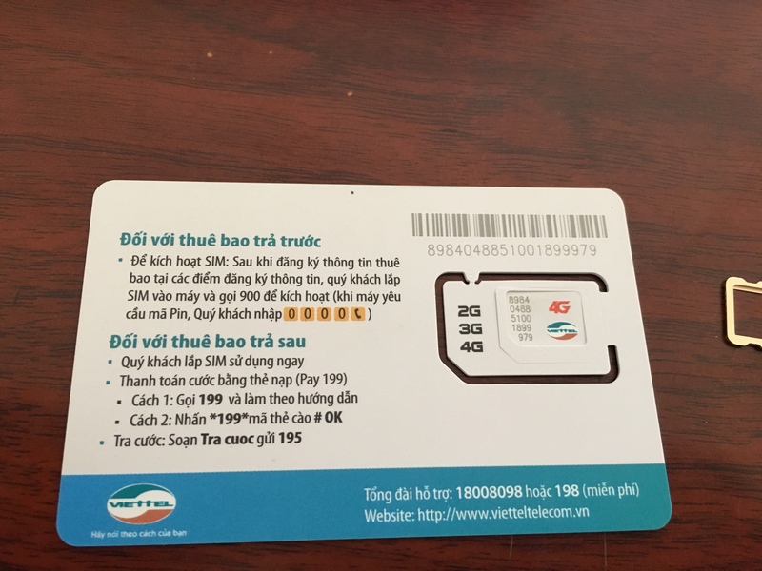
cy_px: 286
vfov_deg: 48.2
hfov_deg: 61.7
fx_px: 638
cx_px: 381
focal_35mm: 29
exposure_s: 1/33
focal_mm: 4.15
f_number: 2.2
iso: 200
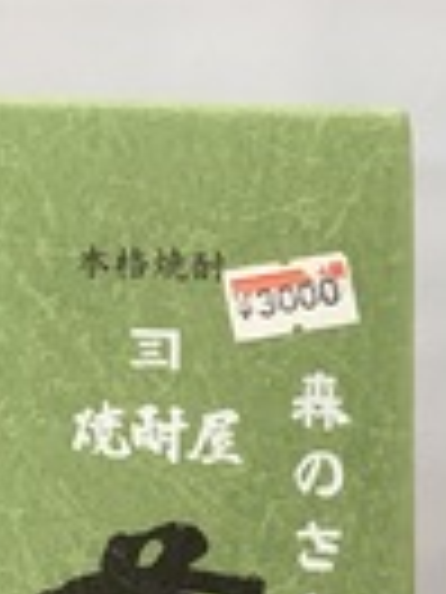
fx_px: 1357
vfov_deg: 22.2
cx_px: 428
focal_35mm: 79
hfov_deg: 18.3
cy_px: 770
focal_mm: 4.15
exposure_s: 1/17
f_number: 2.2
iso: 200
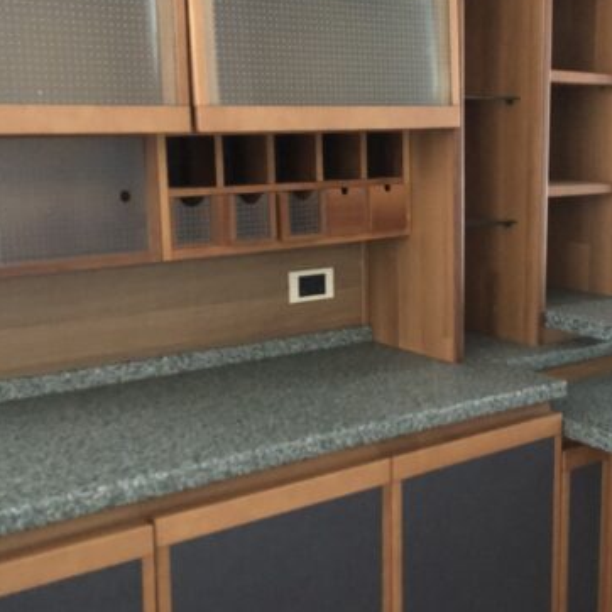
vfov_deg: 47.2
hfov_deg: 46.2
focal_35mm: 35
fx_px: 700
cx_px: 426
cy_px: 303
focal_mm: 4
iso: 320
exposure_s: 1/4
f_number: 1.8
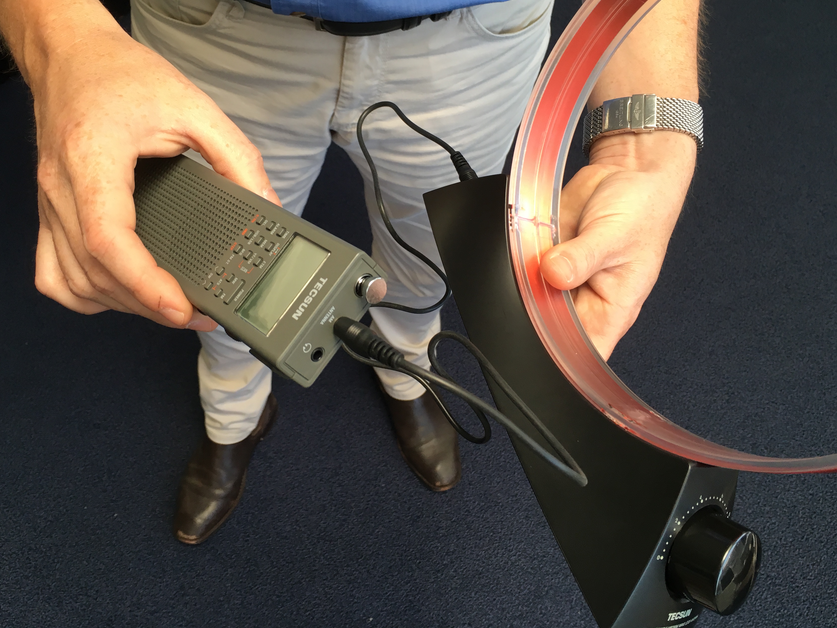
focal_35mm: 35
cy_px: 250
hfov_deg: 52.6
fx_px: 846
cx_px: 402
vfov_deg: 40.5
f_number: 2.2
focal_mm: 4.15
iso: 25
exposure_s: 1/33
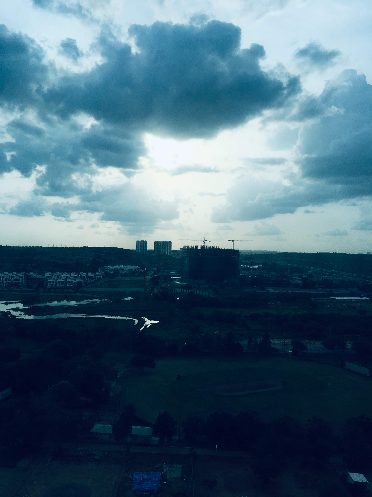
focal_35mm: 29
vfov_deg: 61.7
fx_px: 416
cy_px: 248
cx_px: 186
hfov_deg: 48.2
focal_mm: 4.15
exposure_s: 1/1183
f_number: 2.2
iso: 25
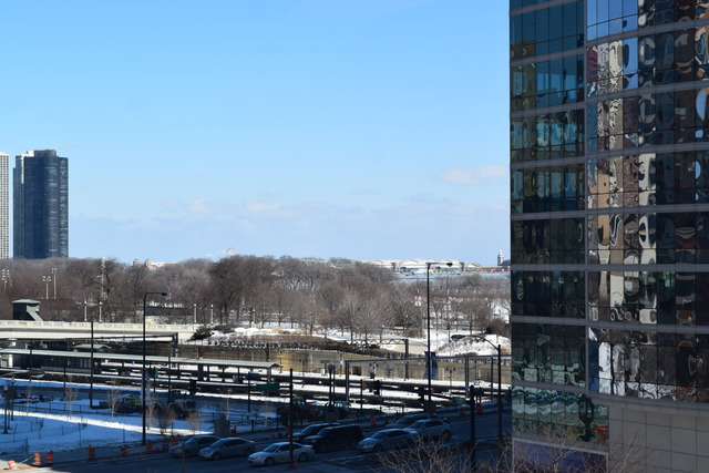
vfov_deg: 16.6
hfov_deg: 24.6
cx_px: 354
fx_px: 1625
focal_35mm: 82
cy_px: 236
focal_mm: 55
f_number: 11
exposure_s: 1/500
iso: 320
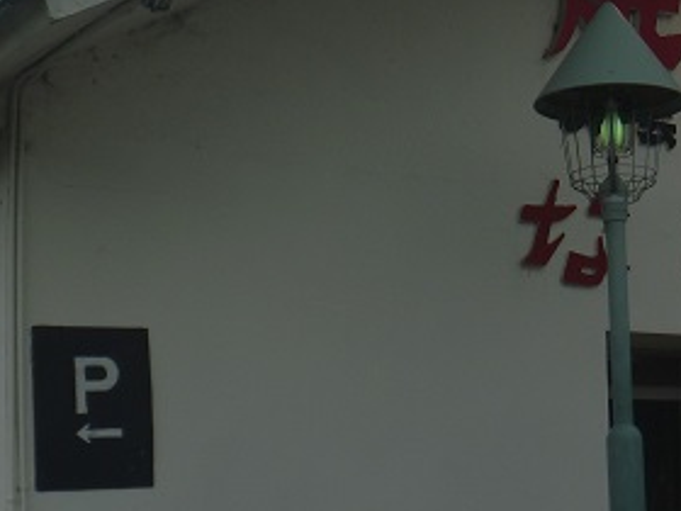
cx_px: 657
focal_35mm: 80
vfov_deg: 18.4
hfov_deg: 23.5
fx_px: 1574
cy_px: 321
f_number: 3.5
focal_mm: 6.3
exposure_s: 1/250
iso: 80
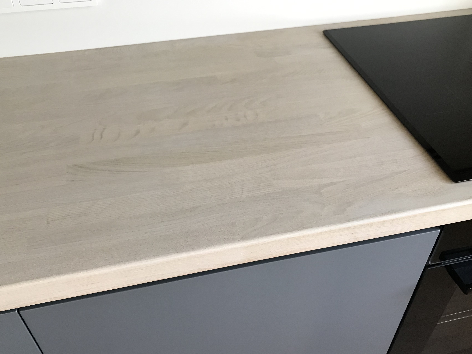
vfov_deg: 42.9
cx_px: 239
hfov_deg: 55.3
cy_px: 198
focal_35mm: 33
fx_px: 450
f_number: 1.8
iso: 40
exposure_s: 1/25
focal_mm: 3.99
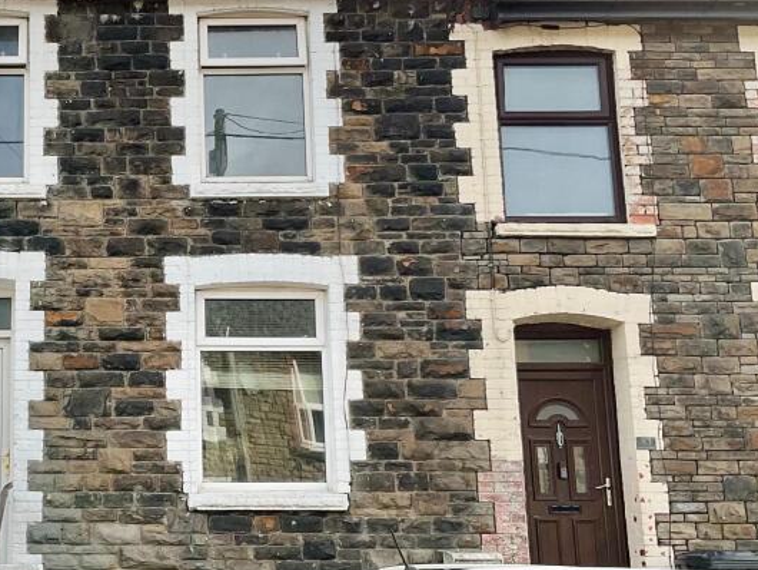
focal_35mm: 56
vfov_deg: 26.1
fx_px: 1227
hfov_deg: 33.1
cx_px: 122
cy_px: 311
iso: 16
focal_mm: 3
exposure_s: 1/562
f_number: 1.8
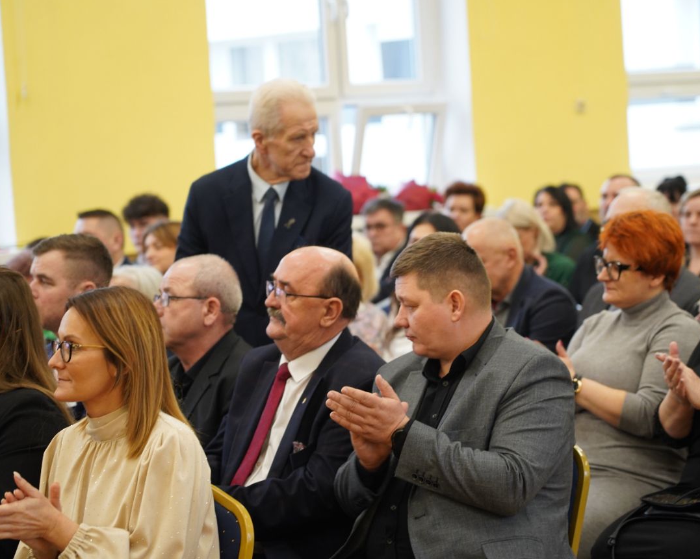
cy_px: 280
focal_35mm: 119
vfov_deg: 13.0
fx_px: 2465
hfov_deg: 16.2
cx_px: 387
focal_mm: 105
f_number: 4
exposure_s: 1/125
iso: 1600
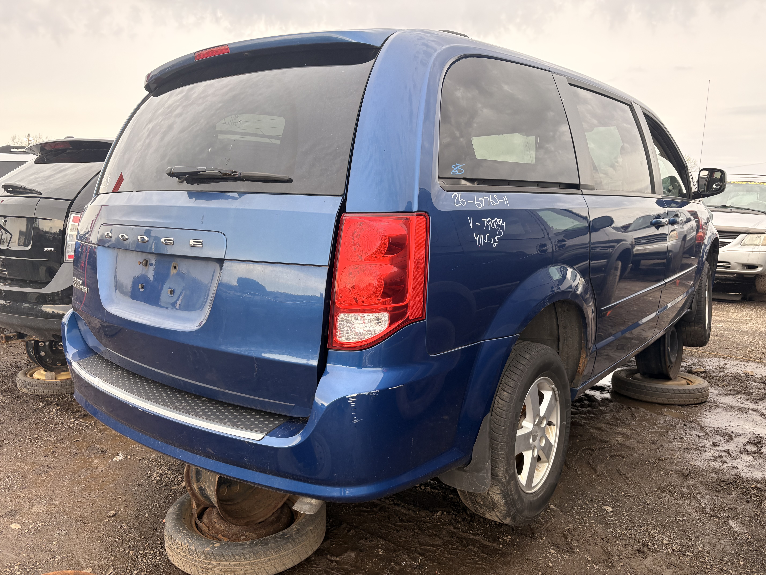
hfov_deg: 67.3
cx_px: 383
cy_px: 288
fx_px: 575
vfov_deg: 53.1
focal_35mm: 26
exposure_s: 1/325
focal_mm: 5.96
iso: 64
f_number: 1.6
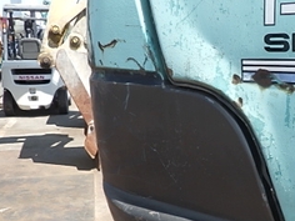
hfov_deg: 32.5
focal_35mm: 57
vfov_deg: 25.5
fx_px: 486
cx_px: 251
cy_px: 150
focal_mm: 5
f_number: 4.2
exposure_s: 1/320
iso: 125
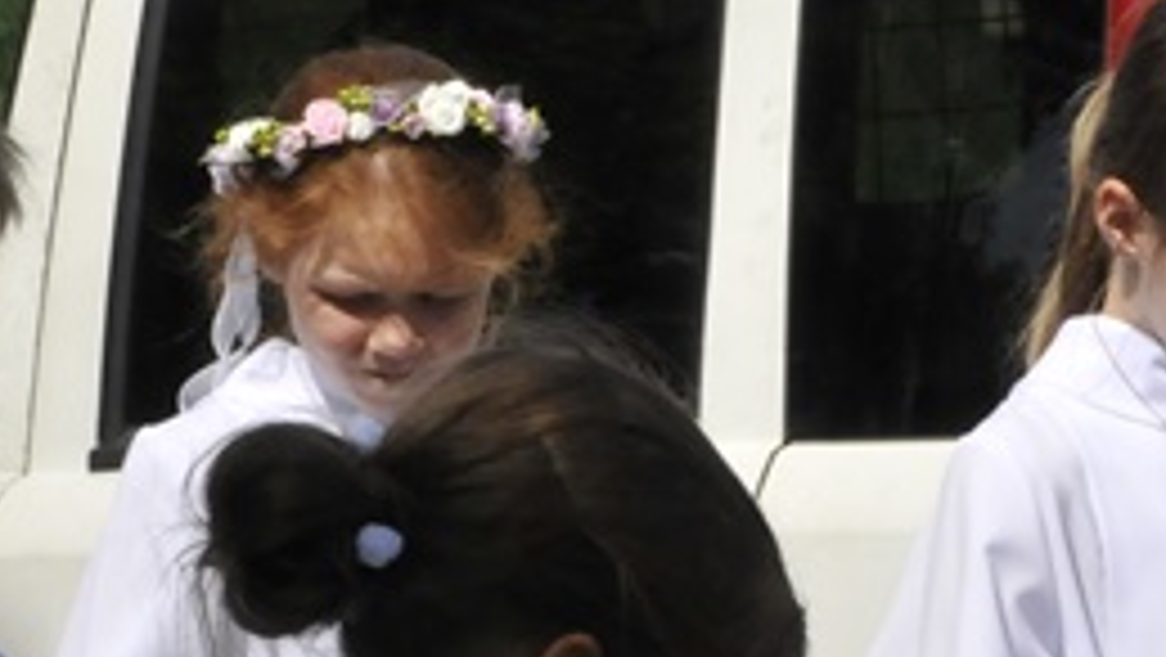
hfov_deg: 4.4
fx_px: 15003
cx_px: 1639
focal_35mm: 485
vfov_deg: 2.5
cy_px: 1156
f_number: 16
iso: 800
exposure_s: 1/800
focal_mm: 80
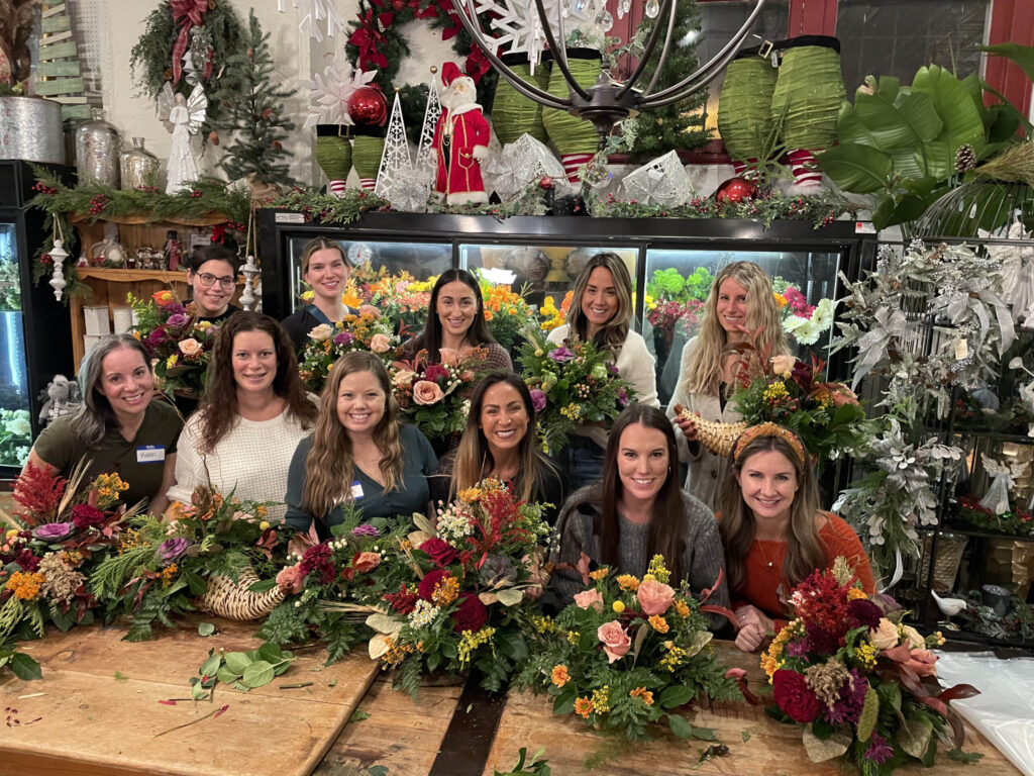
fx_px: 777
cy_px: 388
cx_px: 517
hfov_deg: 67.3
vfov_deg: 53.1
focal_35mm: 26
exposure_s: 1/60
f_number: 1.6
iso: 500
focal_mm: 4.2
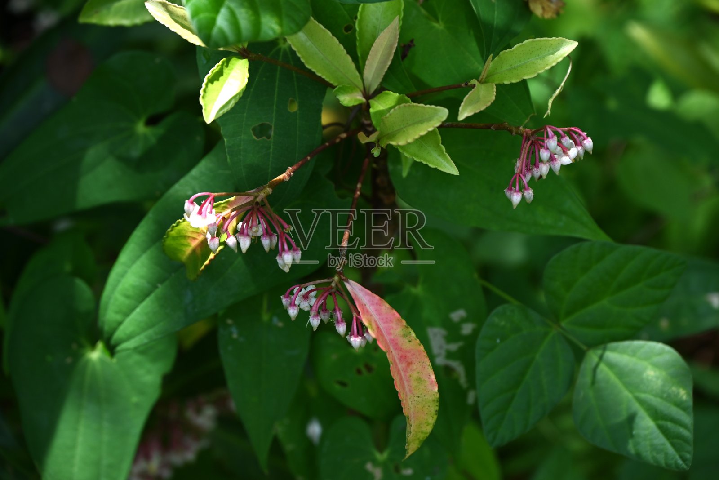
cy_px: 240
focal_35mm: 135
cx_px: 360
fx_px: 2697
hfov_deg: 15.2
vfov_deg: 10.2
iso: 200
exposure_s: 1/200
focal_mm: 135
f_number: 6.3
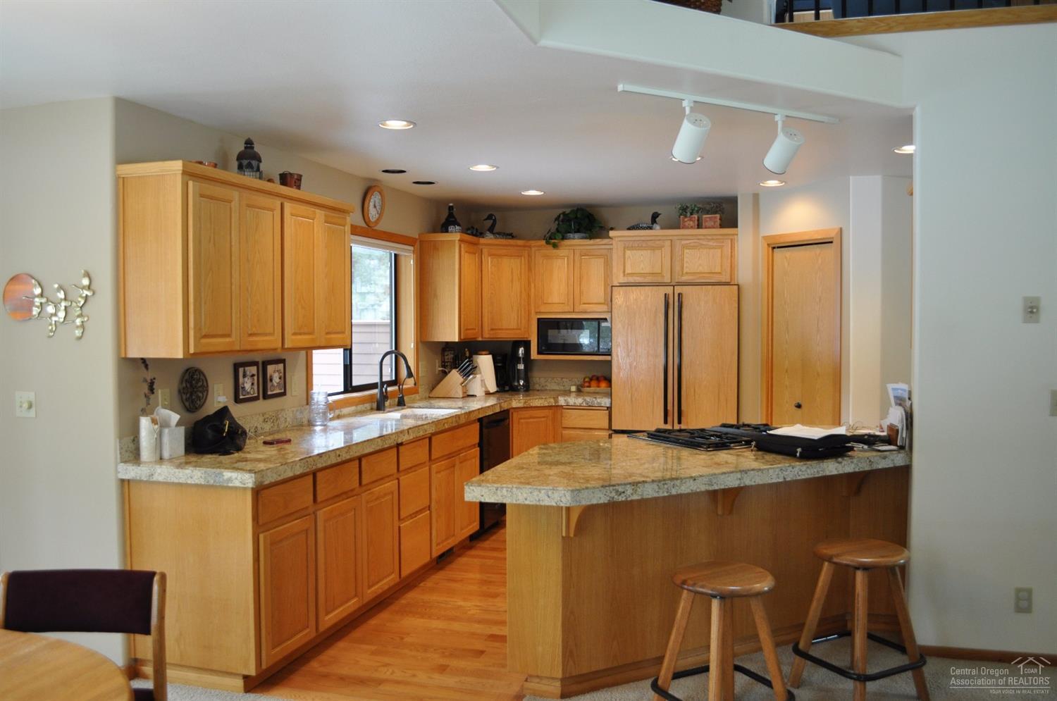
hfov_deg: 62.0
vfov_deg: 43.5
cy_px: 350
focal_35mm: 30
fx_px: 879
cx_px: 528
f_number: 4
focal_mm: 20
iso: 800
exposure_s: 1/60
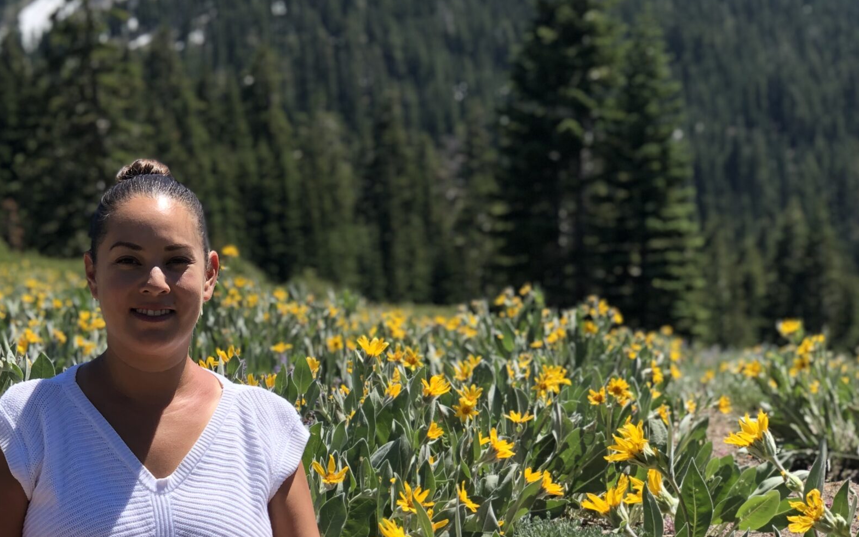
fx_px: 2107
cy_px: 346
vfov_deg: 14.5
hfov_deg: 22.7
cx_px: 164
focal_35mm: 90
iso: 16
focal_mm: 6
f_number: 2.4
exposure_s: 1/639
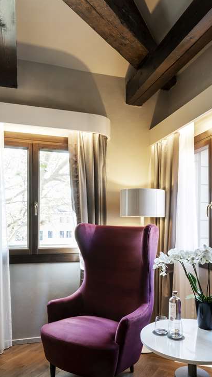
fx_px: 280
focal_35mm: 28
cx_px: 117
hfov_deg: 41.5
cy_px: 246
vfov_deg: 66.4
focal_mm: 19
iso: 100
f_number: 13
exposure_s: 1/1.67
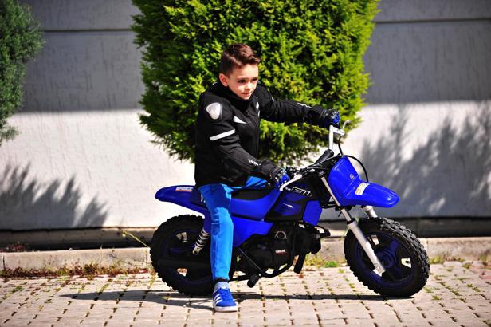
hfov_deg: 13.3
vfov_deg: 8.8
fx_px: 2113
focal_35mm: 155
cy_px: 164
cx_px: 246
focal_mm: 155
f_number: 3.5
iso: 250
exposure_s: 1/2500
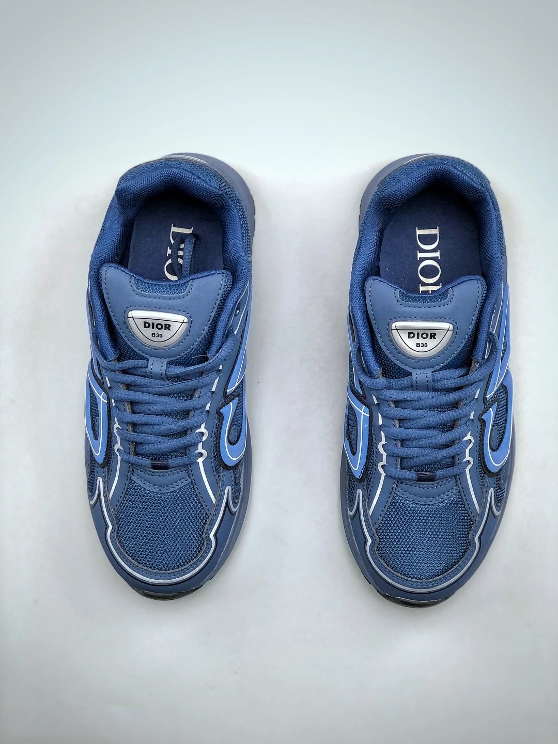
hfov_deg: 25.7
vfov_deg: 33.8
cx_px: 279
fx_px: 1225
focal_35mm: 57
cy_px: 372
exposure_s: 1/33
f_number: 2.8
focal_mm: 6.6
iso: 32
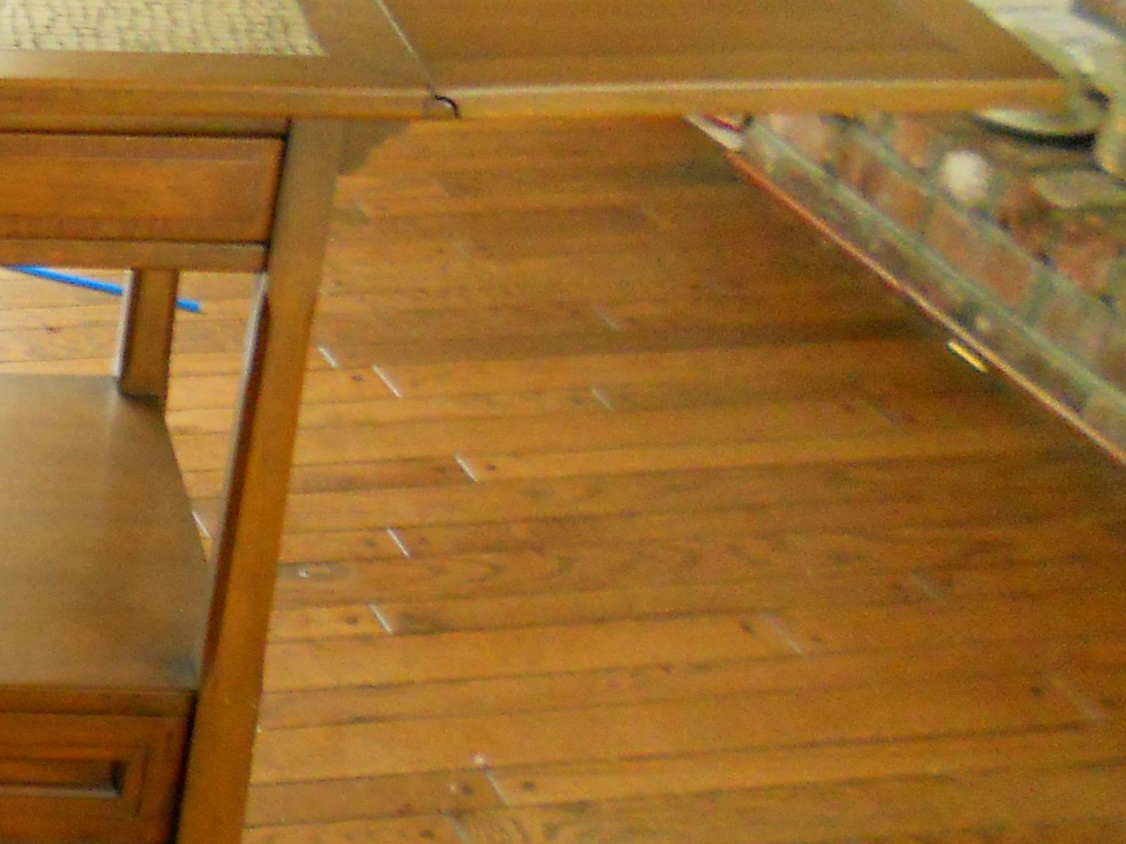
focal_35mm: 77
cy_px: 829
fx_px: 2504
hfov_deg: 22.4
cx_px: -376
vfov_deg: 18.7
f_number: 3.2
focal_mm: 4.9
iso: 400
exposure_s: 1/10
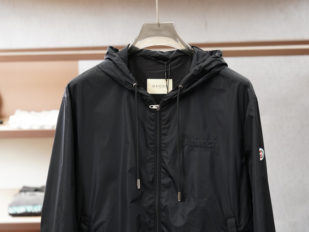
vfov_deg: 16.5
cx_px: 158
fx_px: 799
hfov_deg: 21.9
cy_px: 116
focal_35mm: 90
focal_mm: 55
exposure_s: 1/125
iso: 800
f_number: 4
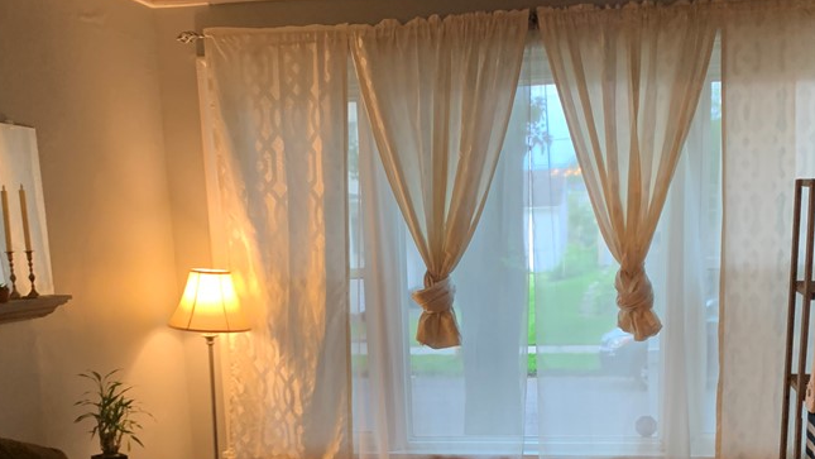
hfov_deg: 45.4
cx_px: 447
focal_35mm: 45
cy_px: 434
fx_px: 973
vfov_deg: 25.5
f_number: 1.8
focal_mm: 4.25
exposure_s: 1/60
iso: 320
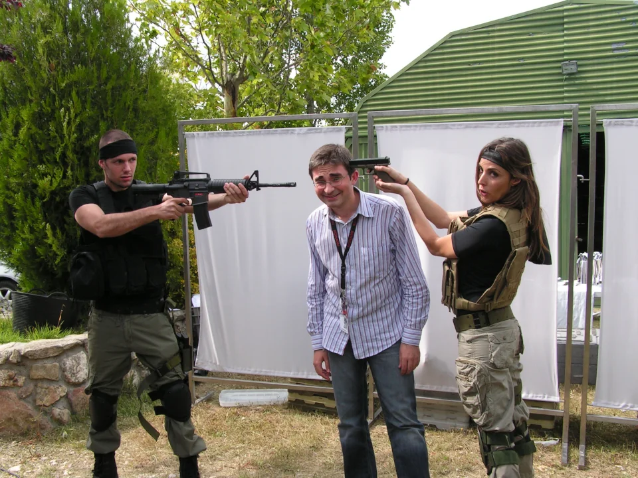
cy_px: 239
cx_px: 319
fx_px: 700
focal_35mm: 38
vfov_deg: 37.7
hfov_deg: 49.0
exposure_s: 1/125
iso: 50
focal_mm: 6.3
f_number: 5.6
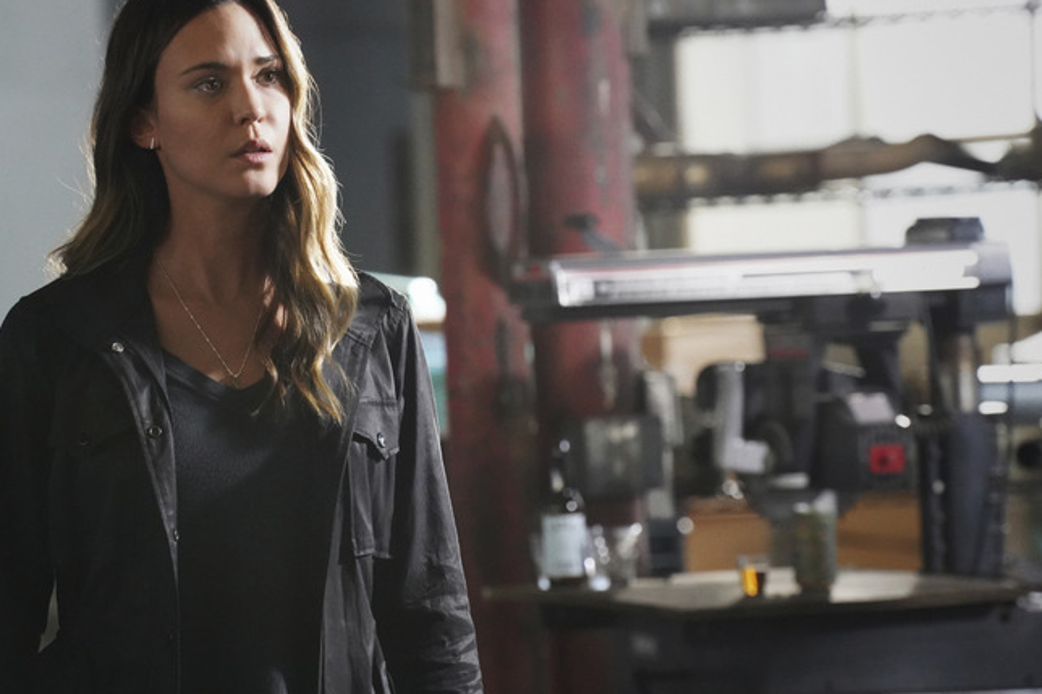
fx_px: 6308
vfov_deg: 6.3
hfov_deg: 9.4
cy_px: 333
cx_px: 464
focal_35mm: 218
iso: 12800
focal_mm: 180
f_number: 6.3
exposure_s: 1/500
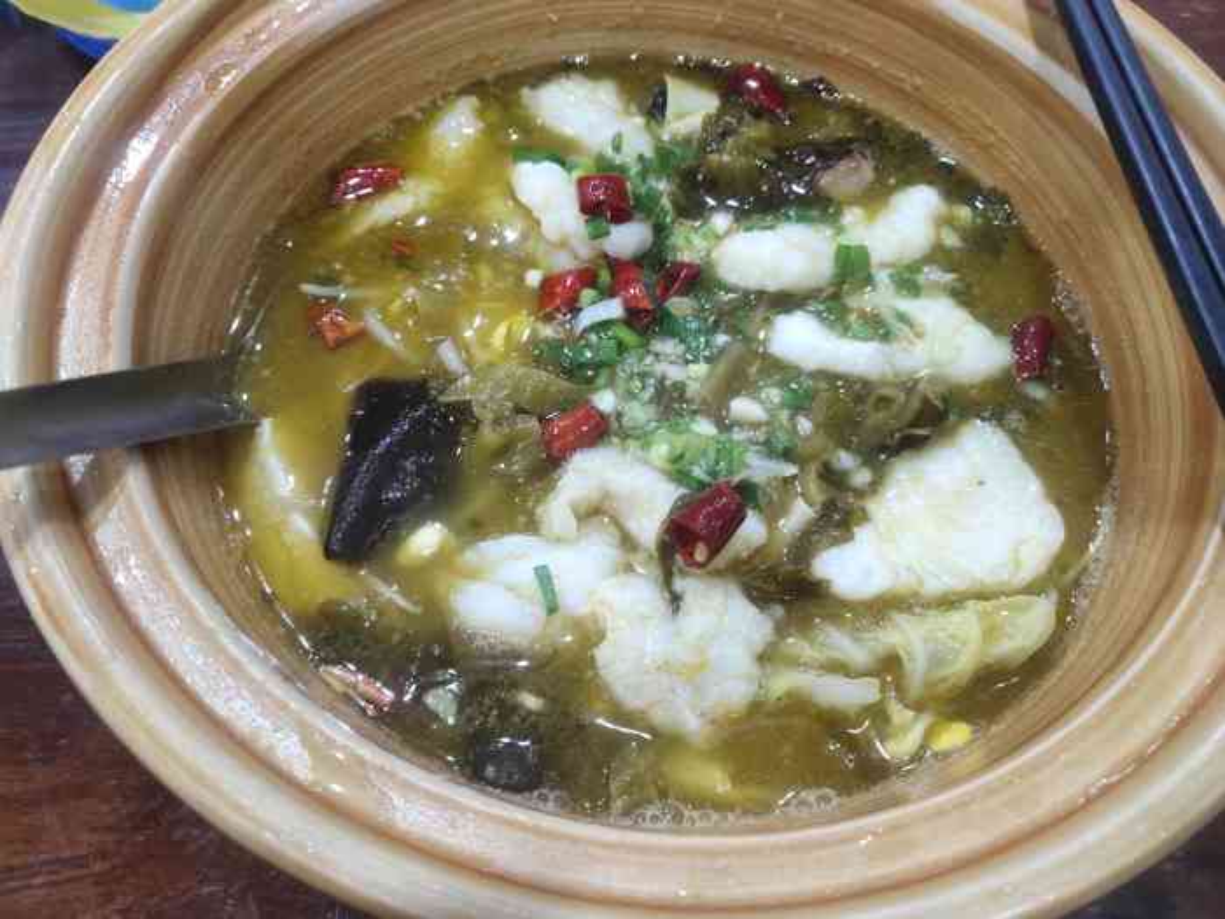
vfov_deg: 46.8
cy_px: 460
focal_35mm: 30
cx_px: 612
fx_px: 1062
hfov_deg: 60.0
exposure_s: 1/50
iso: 252
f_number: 1.8
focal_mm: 4.35
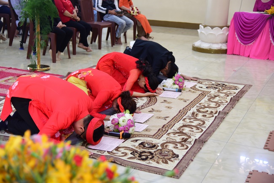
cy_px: 92
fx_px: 442
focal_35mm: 58
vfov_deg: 23.4
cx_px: 137
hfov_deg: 34.5
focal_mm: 58
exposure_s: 1/40
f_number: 4
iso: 1000
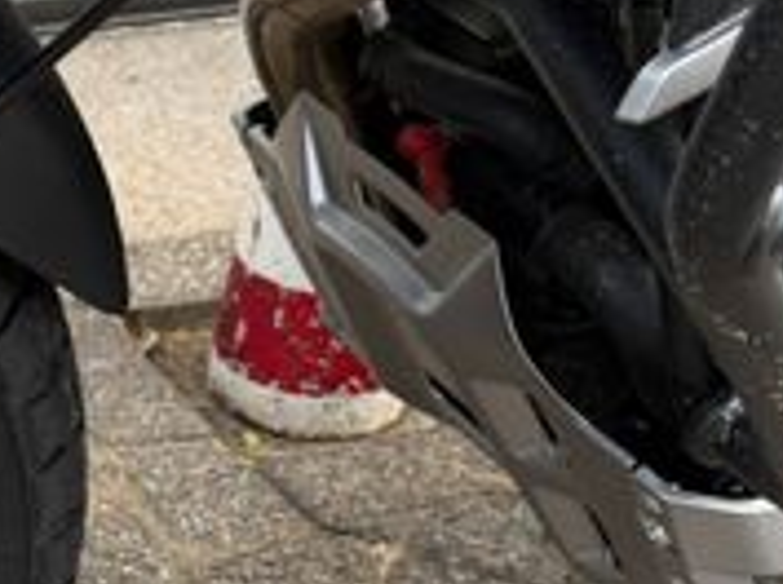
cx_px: -425
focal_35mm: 87
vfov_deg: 16.7
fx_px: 1964
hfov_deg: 19.4
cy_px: 540
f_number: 1.78
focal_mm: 6.76
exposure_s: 1/403
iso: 100
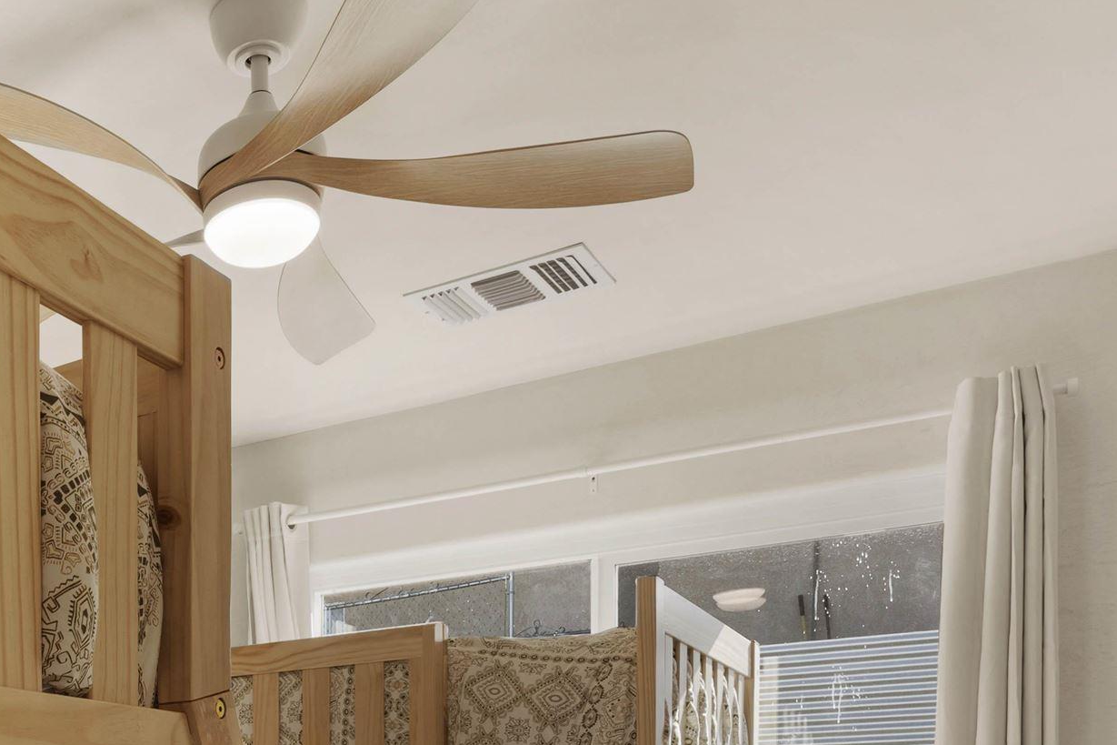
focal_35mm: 40
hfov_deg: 42.4
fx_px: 1241
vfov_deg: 29.0
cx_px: 21
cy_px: 886
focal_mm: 16
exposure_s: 1/40
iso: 400
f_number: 11
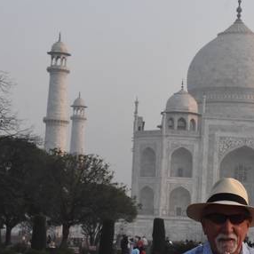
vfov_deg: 14.3
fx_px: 1013
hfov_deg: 14.1
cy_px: 170
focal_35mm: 122
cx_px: 252
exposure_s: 1/500
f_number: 11
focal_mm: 38
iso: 1250
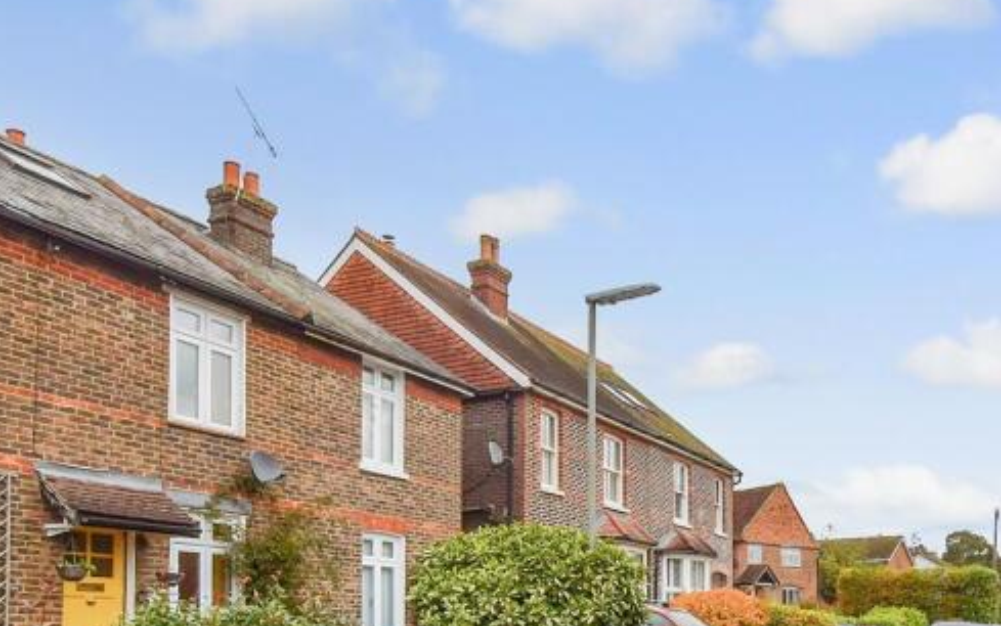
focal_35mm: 32
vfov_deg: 36.2
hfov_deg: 57.5
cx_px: 710
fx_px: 873
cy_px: 602
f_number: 8
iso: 400
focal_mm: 10
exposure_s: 1/640
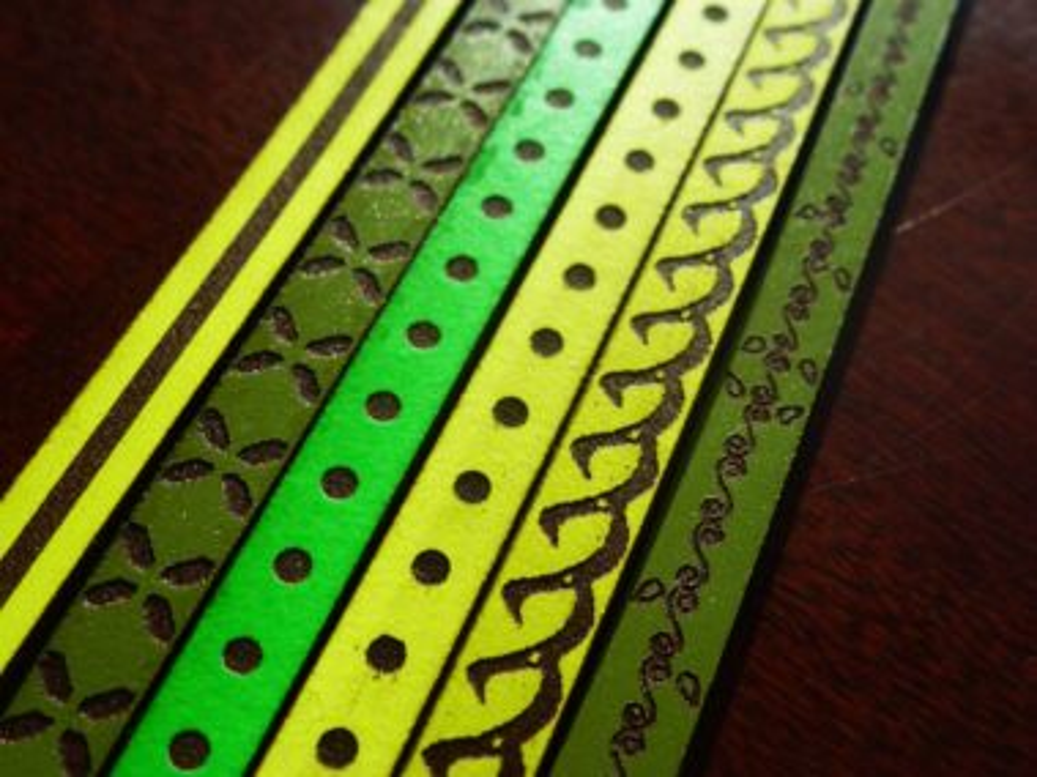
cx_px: 518
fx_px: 1228
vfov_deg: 35.1
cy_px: 388
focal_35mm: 41
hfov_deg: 45.8
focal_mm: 7.4
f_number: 3.9
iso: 100
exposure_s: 1/500
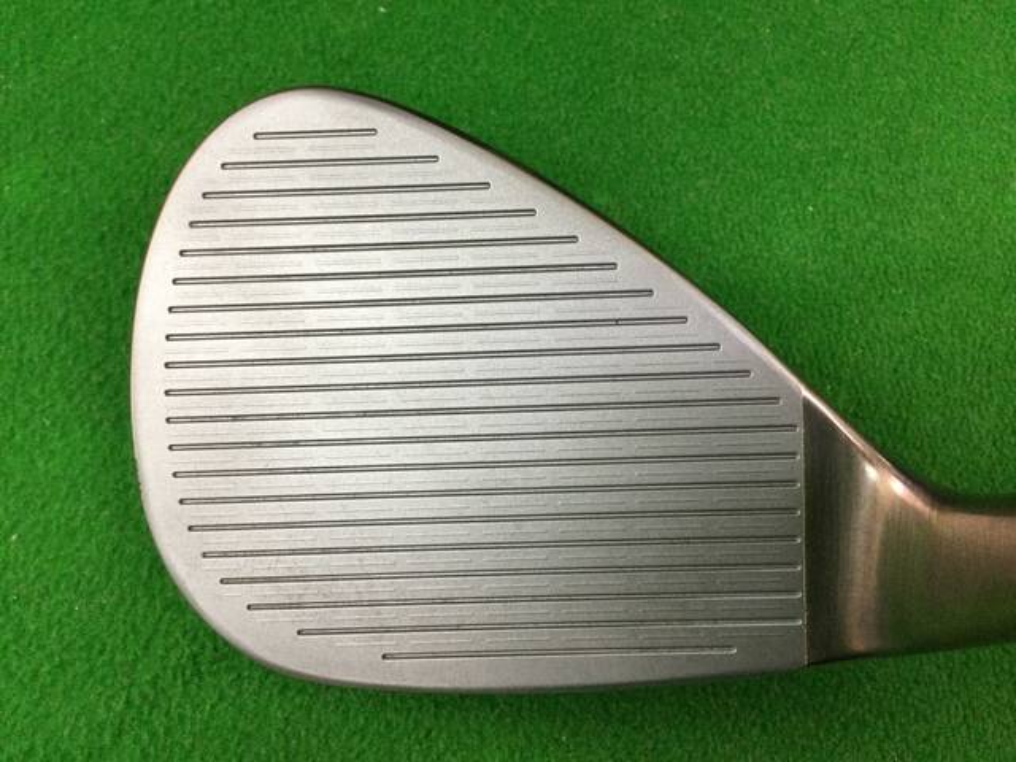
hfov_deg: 58.4
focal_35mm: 31
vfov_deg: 45.4
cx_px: 508
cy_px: 381
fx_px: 910
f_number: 2.4
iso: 80
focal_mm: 3.3
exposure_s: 1/30
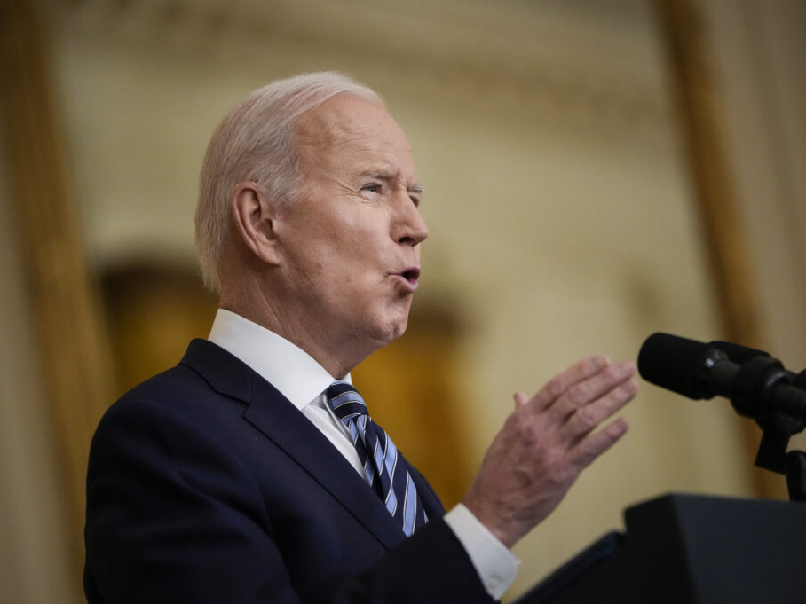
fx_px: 5053
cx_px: 427
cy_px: 302
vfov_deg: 6.8
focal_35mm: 217
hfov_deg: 9.1
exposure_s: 1/500
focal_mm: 200
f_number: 2.8
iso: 4000
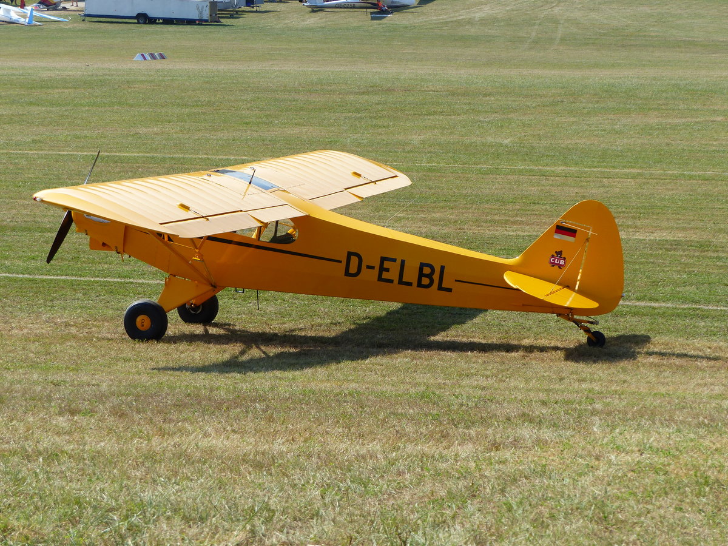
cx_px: 364
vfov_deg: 13.6
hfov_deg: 18.0
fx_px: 2292
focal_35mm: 109
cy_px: 273
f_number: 4
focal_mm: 19.6
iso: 100
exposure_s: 1/800
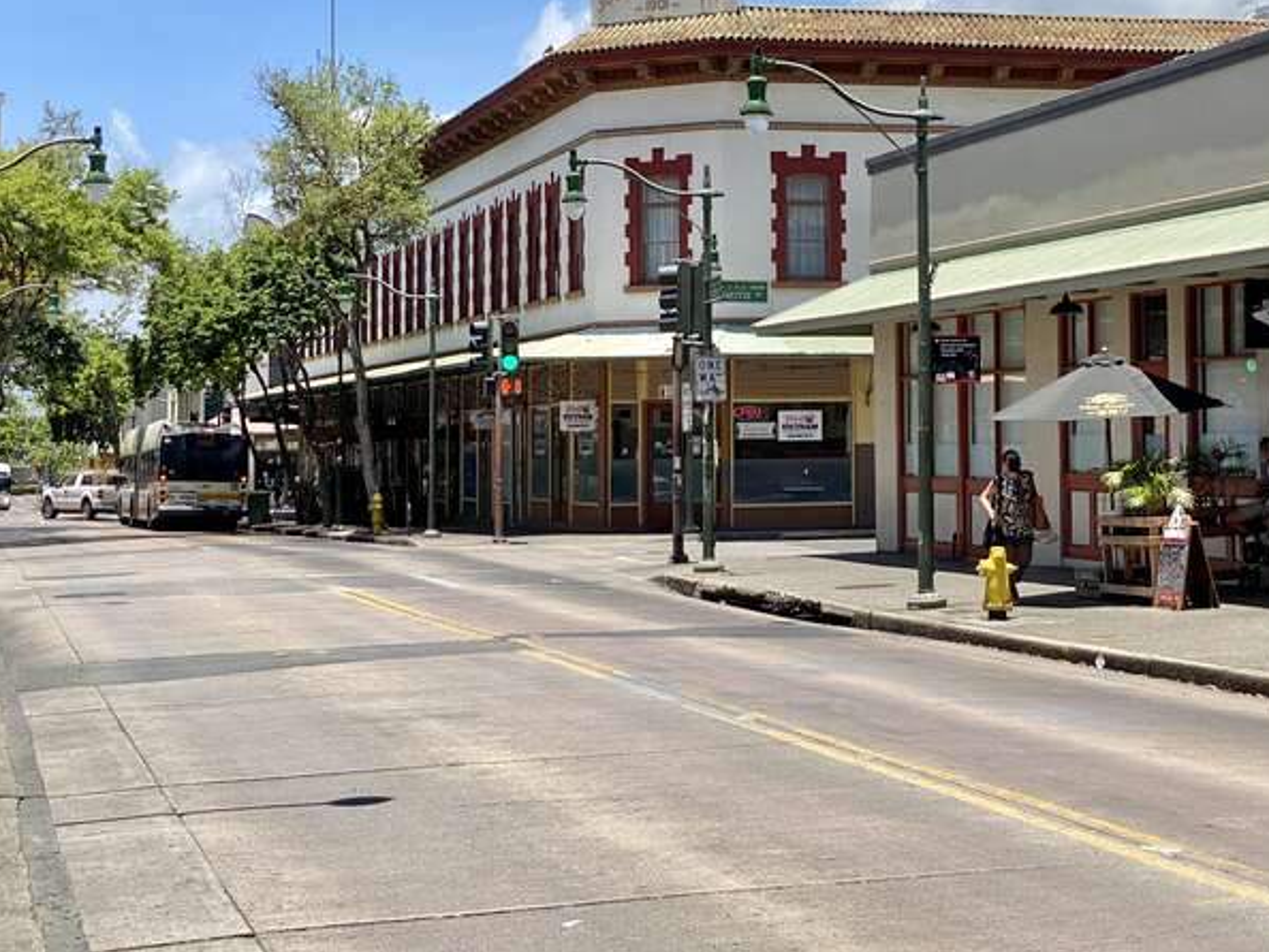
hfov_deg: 27.8
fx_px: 2567
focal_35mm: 70
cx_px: 682
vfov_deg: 20.9
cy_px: 314
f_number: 2
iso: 20
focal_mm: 6
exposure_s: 1/1295
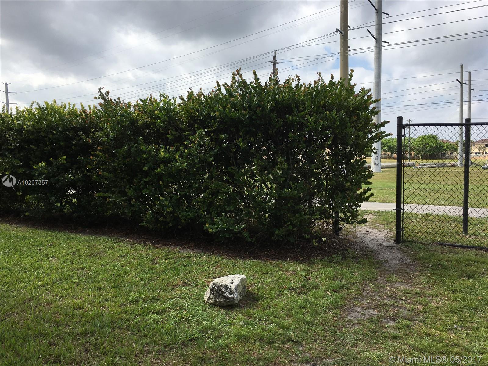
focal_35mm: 29
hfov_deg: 61.7
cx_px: 244
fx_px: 409
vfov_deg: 48.2
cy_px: 183
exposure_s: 1/1304
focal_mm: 4.15
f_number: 2.2
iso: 25
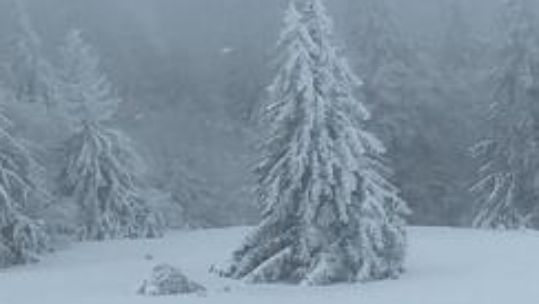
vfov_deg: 10.1
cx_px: 1100
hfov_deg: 14.6
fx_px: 1716
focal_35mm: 120
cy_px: 161
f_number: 1.8
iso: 50
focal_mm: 5.4
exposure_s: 1/1648
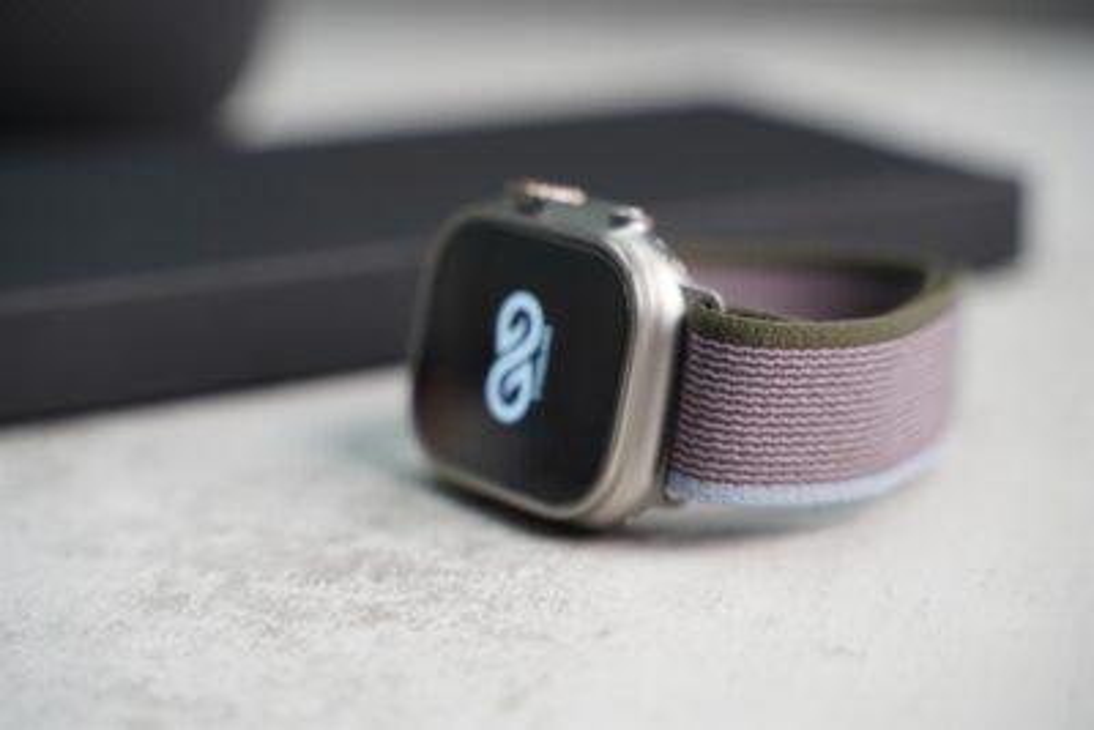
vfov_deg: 18.2
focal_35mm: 75
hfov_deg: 27.0
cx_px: 547
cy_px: 365
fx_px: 2280
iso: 640
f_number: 4
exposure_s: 1/80
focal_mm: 75
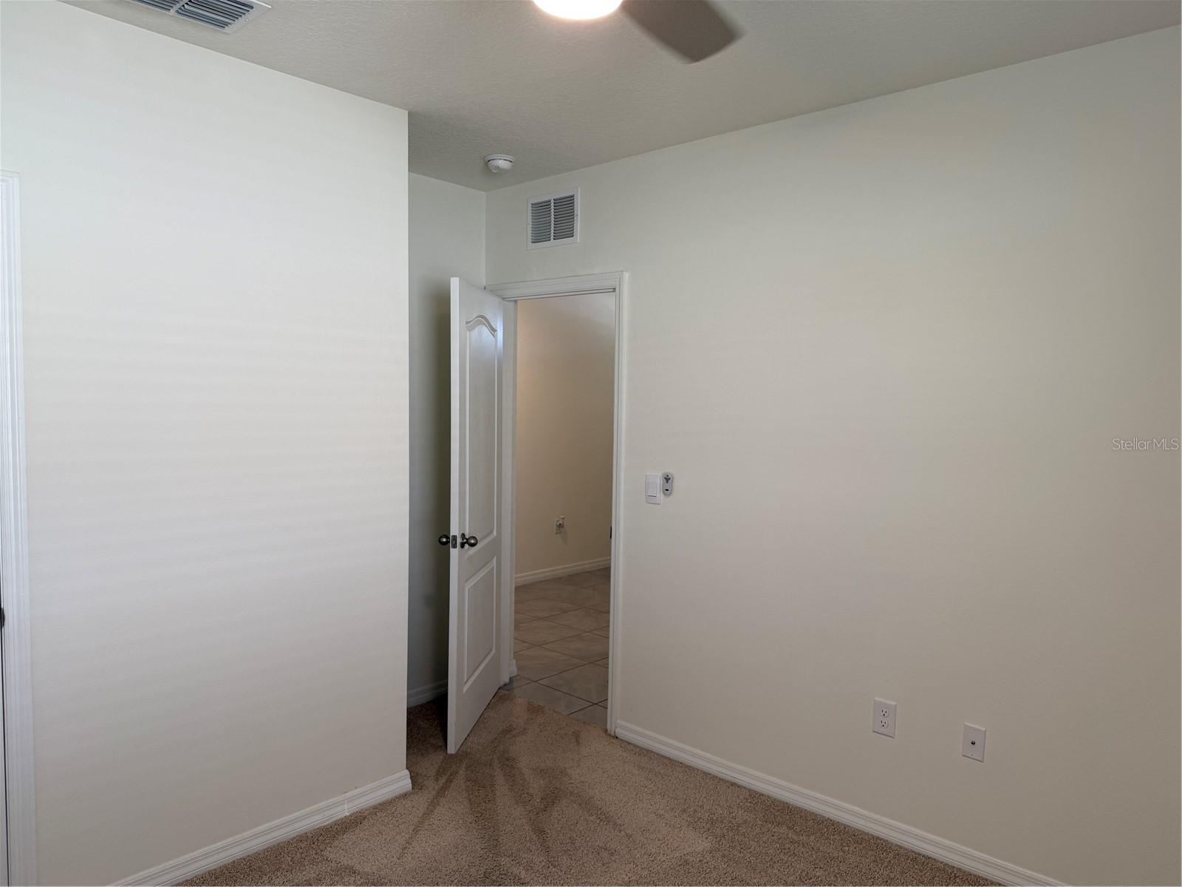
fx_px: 820
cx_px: 591
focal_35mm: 24
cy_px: 444
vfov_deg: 56.8
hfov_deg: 71.6
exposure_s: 1/120
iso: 100
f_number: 1.78
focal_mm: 6.76
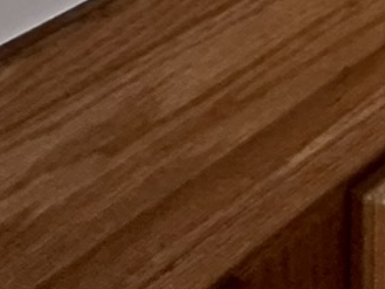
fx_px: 1135
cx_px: 1019
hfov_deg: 12.7
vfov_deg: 9.0
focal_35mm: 102
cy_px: -755
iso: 320
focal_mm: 2.22
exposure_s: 1/60
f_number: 2.2
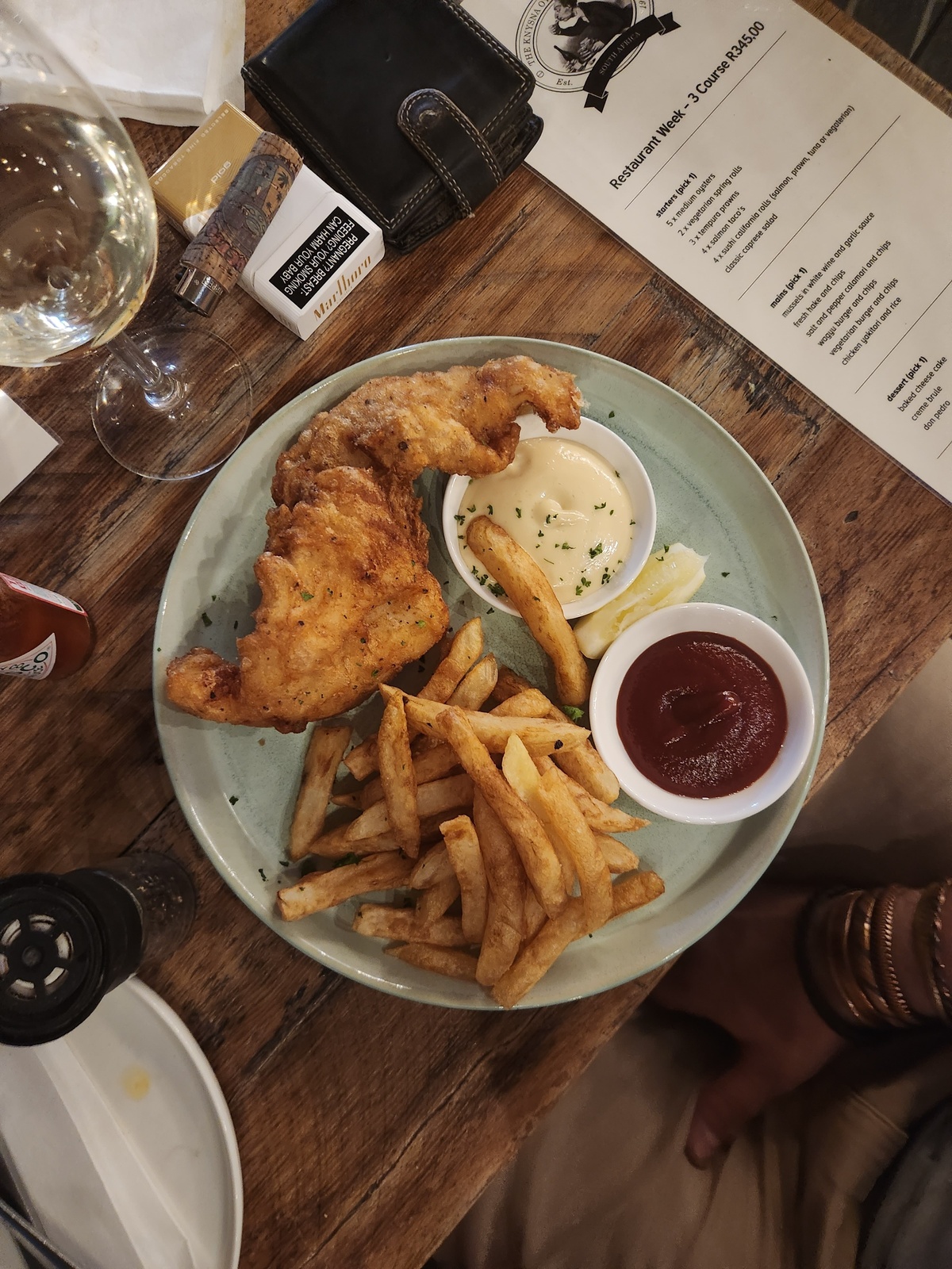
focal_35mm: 23
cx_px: 476
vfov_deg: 73.9
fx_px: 843
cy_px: 634
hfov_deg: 58.9
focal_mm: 5.4
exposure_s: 1/25
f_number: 1.8
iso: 640
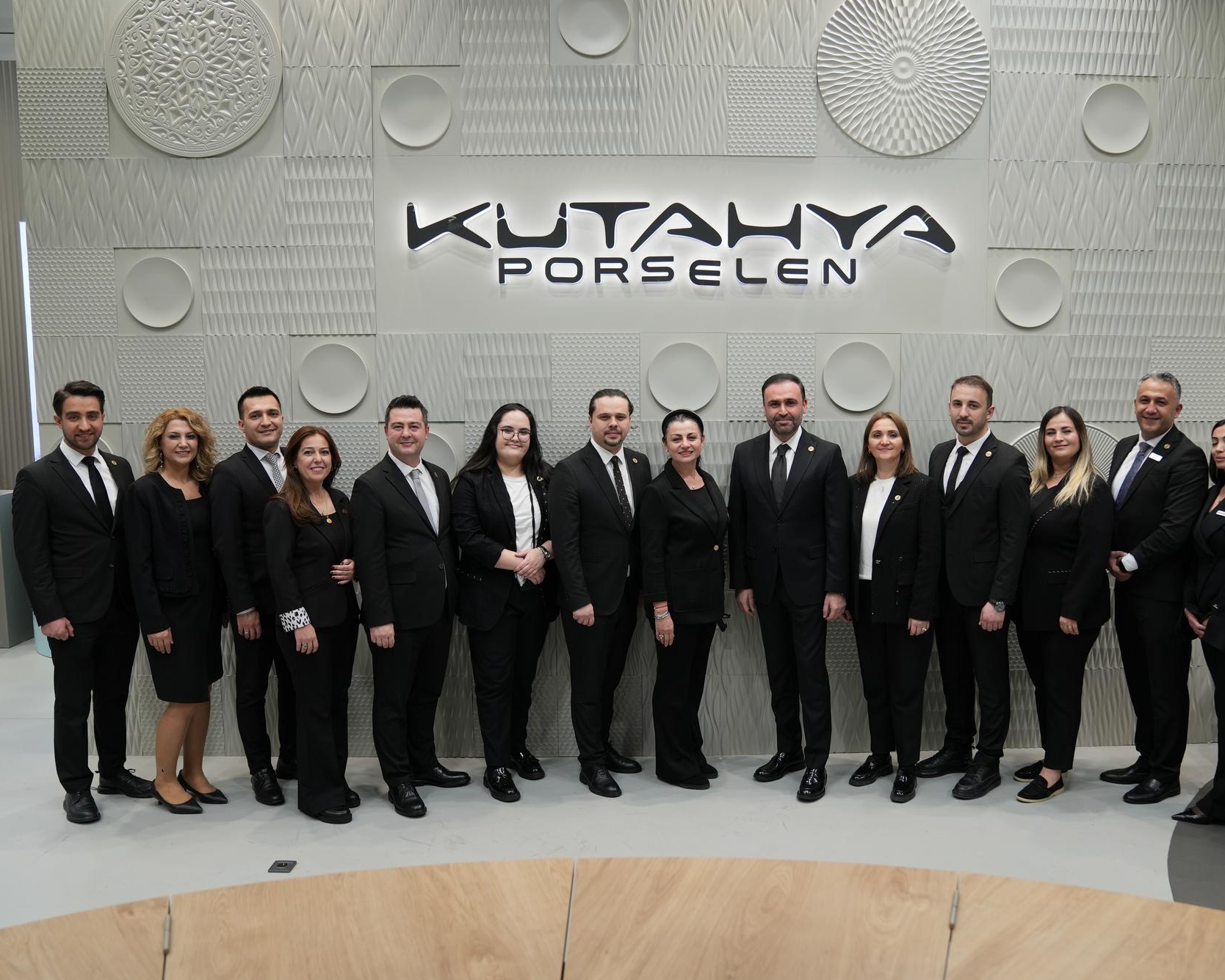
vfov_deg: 47.1
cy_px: 479
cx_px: 735
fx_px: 1124
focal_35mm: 31
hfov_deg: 56.7
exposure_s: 1/320
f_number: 2.8
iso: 320
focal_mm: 25
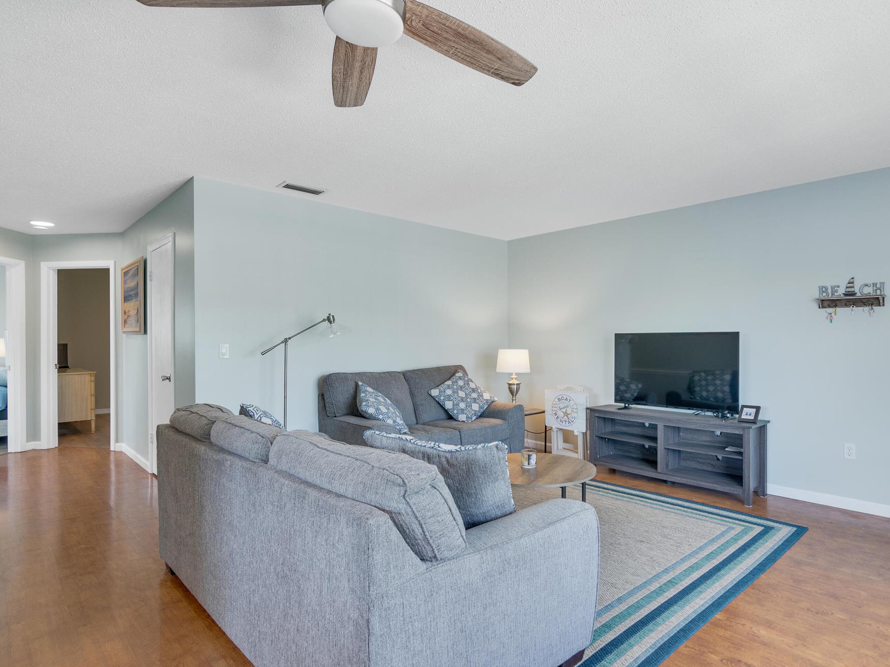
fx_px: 477
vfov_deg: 69.9
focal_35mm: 19
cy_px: 341
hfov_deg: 85.6
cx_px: 500
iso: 320
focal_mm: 11
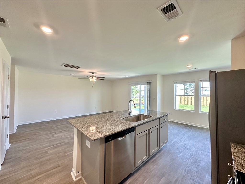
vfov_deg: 85.7
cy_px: 92
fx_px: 99
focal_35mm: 14
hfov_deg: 102.1
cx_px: 122
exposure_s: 1/120
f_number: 2.2
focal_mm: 2.22
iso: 160
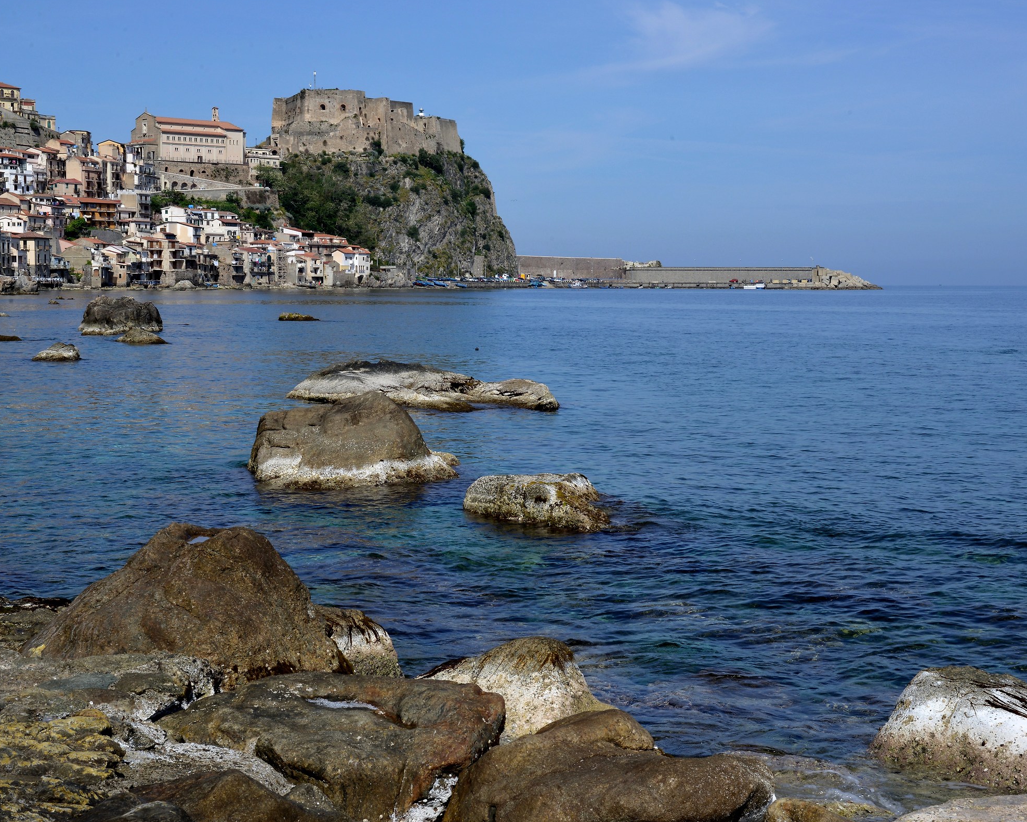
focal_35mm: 57
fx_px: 1733
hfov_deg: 33.0
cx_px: 475
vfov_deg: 26.7
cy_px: 408
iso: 110
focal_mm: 50
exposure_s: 1/125
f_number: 16
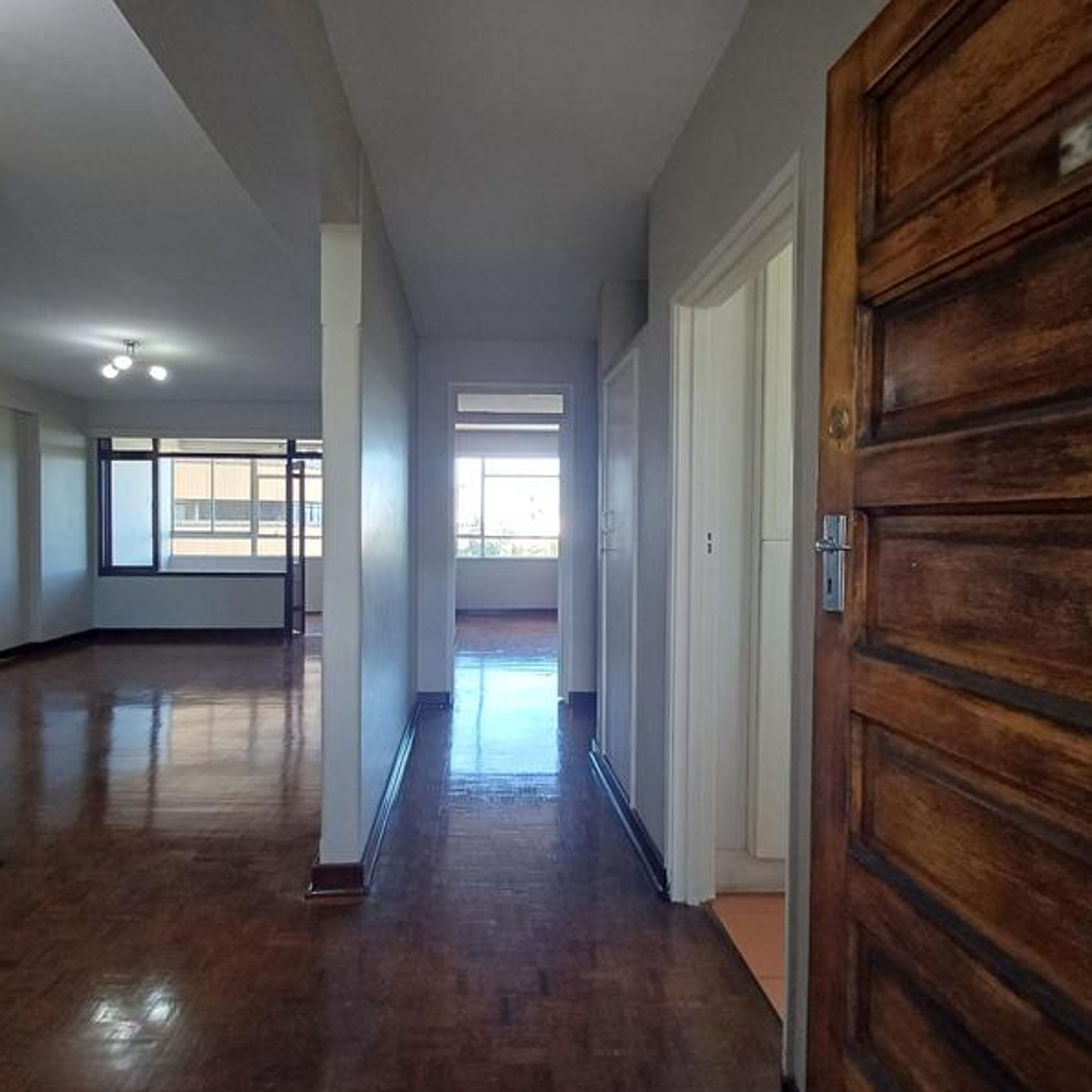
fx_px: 678
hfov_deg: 77.4
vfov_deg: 77.7
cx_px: 485
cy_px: 549
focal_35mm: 19
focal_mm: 1.64
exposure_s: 1/50
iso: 160
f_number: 2.2
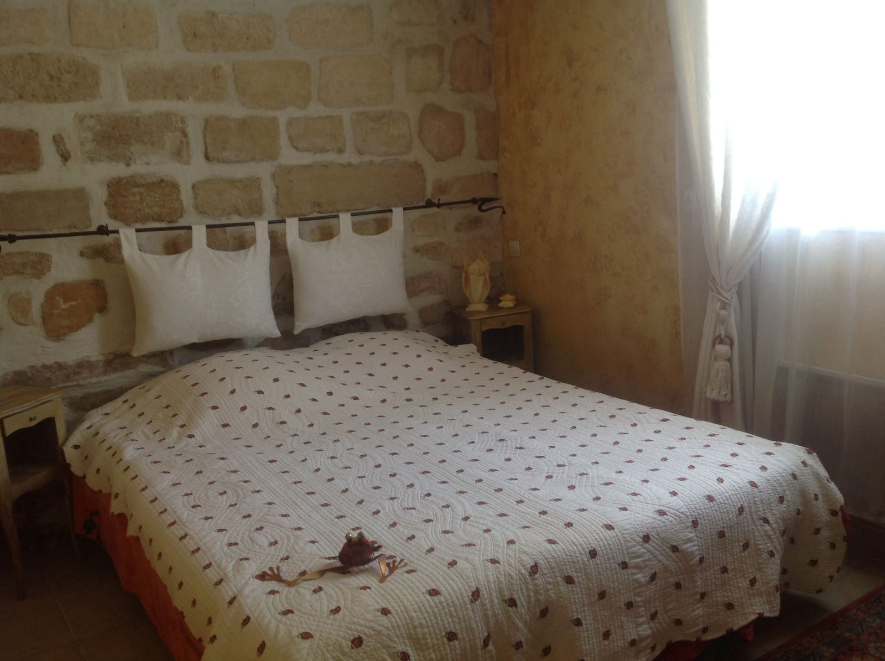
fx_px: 893
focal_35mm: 35
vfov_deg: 40.6
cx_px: 442
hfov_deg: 52.7
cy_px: 330
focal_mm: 4.28
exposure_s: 1/15
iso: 64
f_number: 2.4
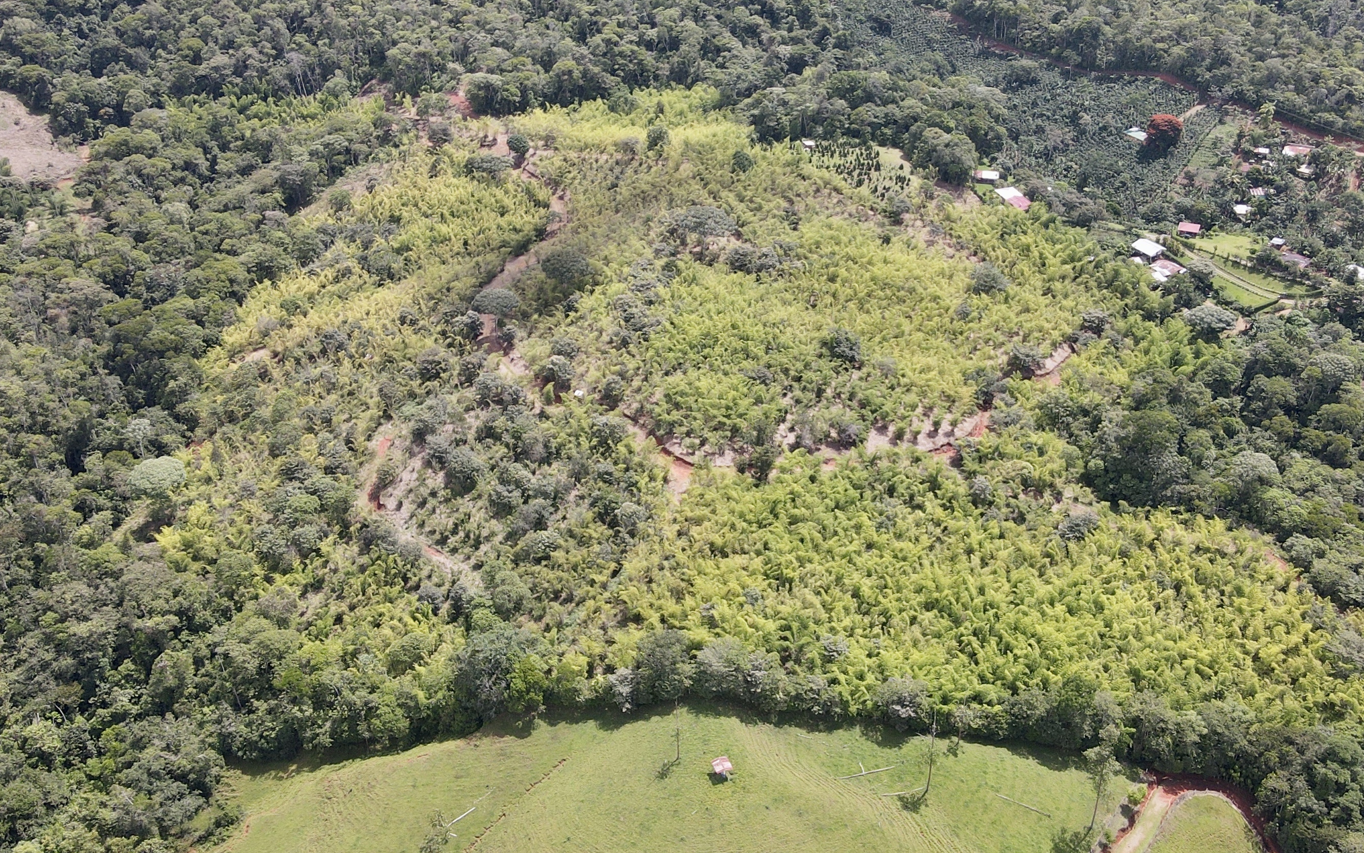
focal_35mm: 38
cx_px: 748
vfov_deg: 33.5
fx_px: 1413
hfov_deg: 51.5
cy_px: 374
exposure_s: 1/320
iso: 100
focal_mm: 4.5
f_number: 2.8
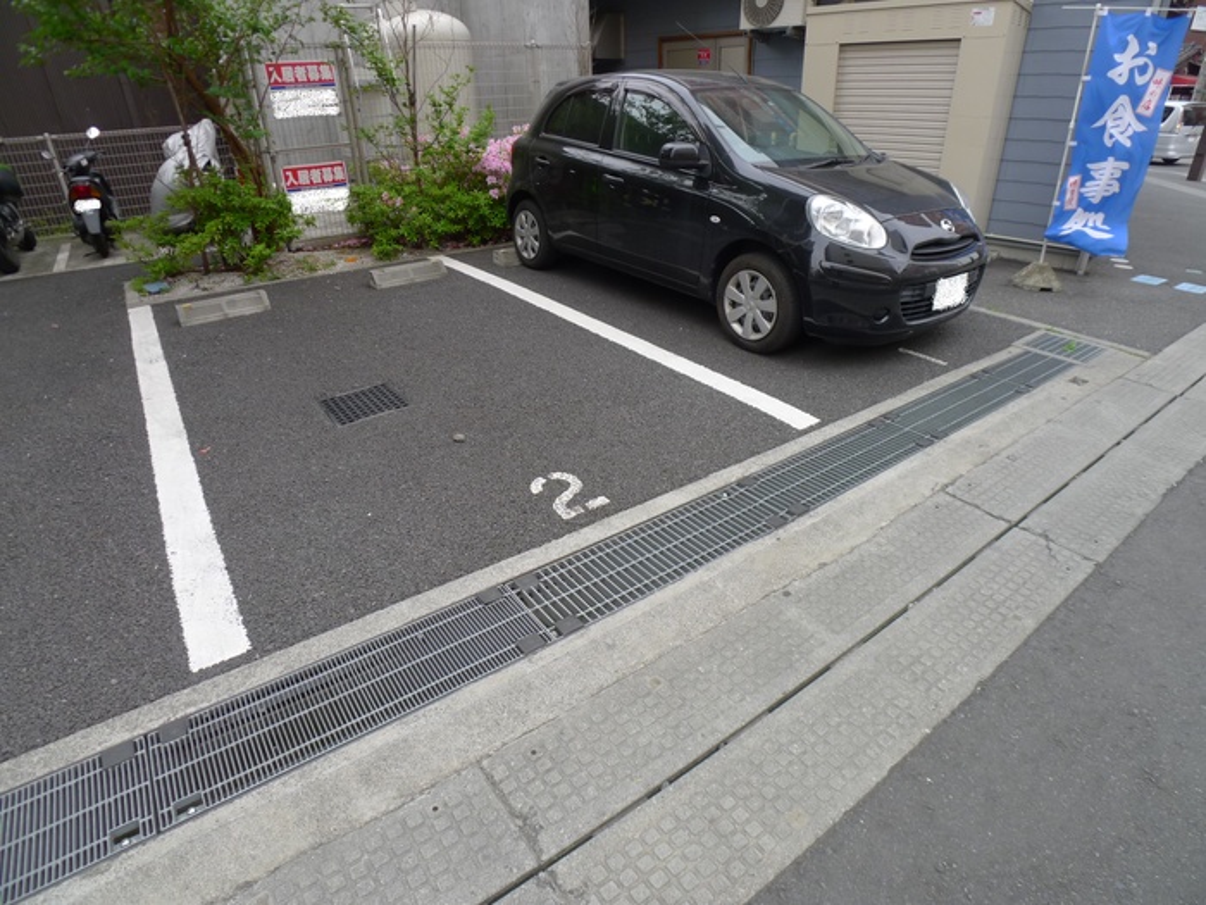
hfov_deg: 71.6
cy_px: 452
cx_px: 603
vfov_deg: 56.8
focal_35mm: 24
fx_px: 836
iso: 80
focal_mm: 5.1
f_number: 2.8
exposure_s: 1/160
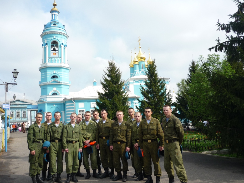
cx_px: 122
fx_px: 233
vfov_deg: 42.9
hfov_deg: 55.4
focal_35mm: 33
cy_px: 92
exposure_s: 1/125
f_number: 8
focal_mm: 5.5
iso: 100
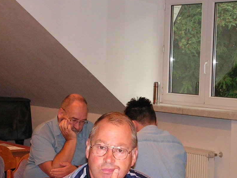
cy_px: 157
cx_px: 144
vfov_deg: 13.8
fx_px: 726
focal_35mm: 106
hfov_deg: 18.5
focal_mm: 8.9
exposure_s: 1/60
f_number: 3.2
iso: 200
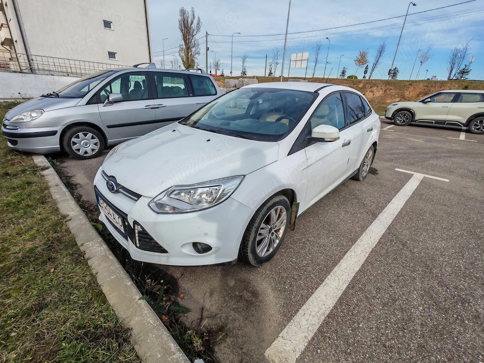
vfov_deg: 78.1
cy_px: 182
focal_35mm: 16
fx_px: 224
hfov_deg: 94.5
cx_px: 242
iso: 50
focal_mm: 1.96
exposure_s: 1/850
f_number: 2.2
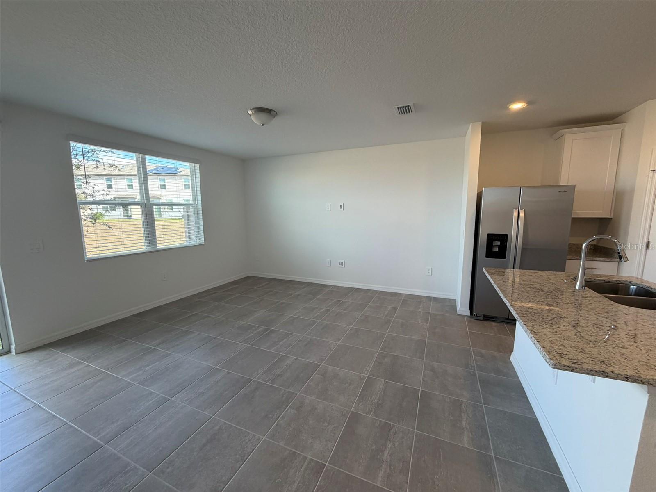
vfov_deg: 85.7
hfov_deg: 102.1
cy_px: 246
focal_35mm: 14
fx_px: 265
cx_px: 328
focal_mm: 2.22
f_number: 2.2
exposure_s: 1/120
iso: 125
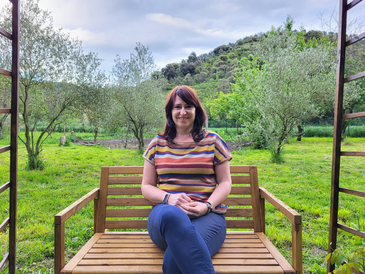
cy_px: 137
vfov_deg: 53.1
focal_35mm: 26
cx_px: 182
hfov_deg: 67.3
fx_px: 274
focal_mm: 5.4
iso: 64
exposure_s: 1/100
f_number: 1.8
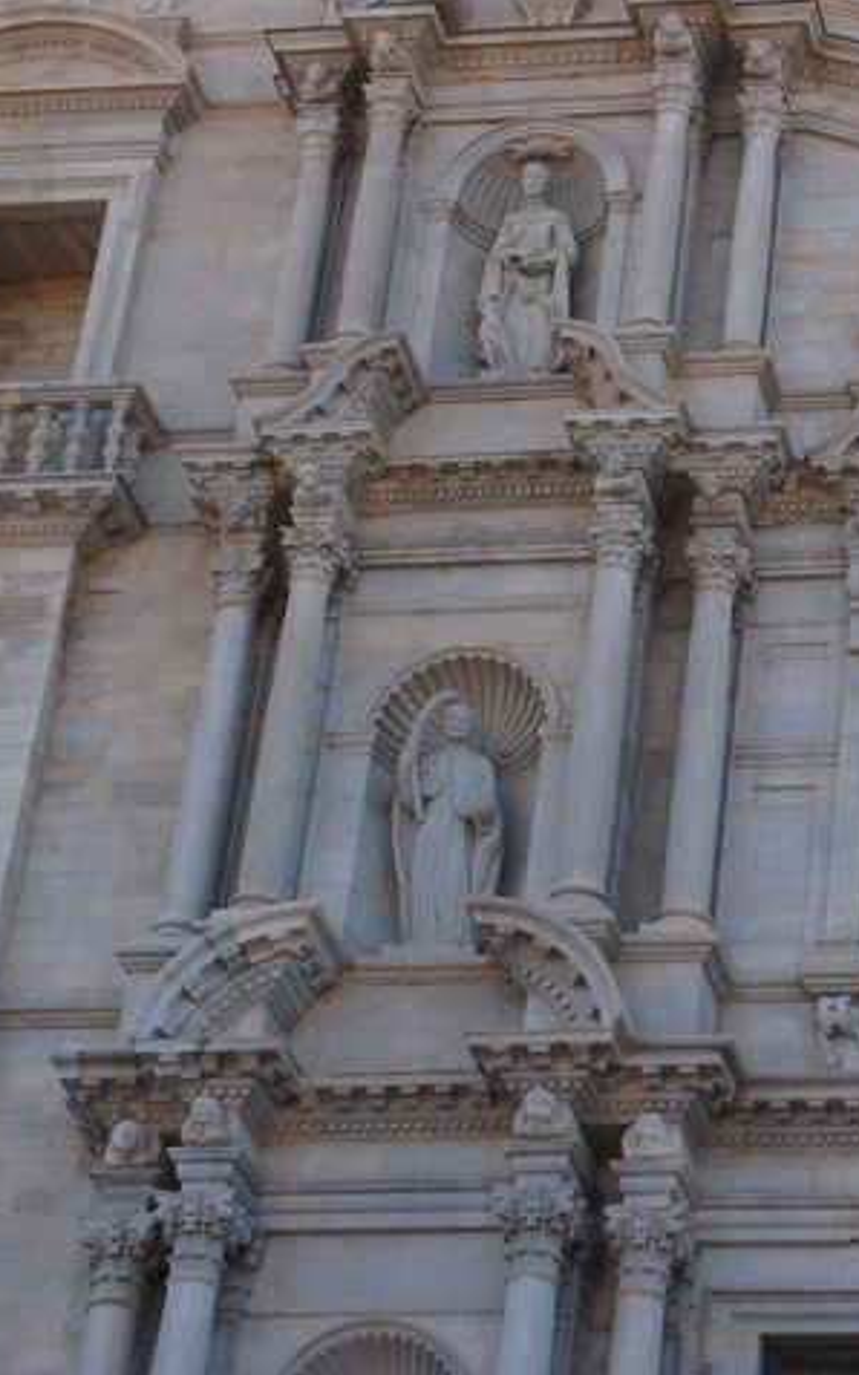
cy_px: 686
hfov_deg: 12.8
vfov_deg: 20.6
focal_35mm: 101
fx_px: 3784
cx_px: 896
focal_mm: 15.27
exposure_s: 1/800
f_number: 4.5
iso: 250
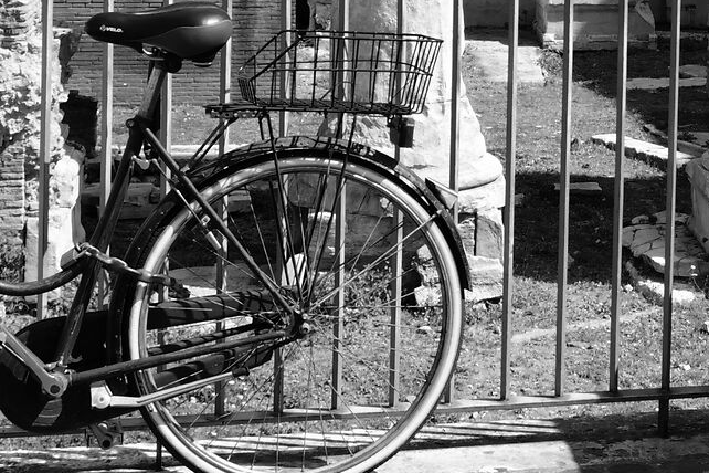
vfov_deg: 12.9
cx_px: 680
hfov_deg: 19.7
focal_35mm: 101
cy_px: -225
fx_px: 1989
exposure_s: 1/480
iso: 200
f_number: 5.6
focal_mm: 18
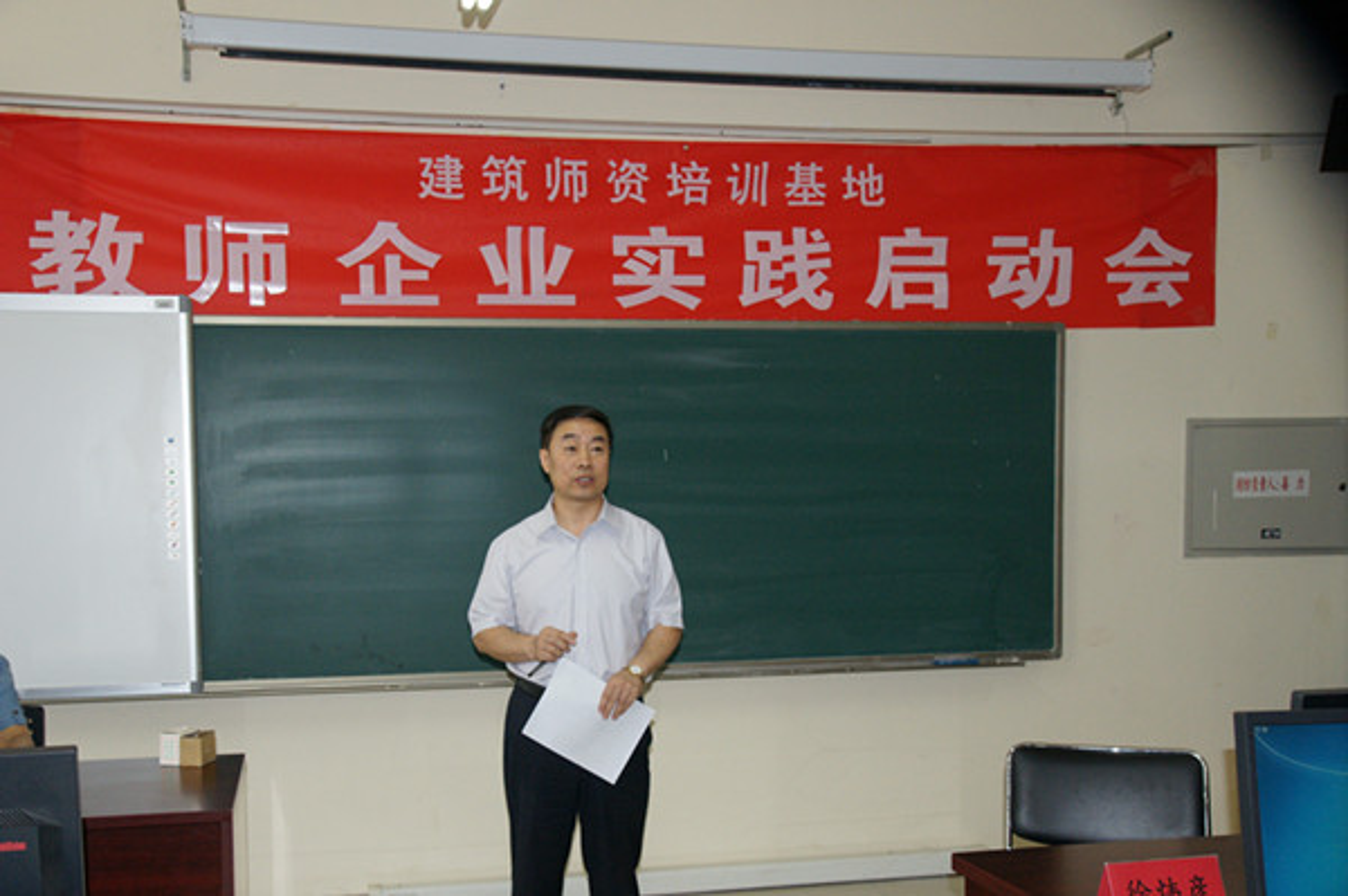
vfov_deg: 34.2
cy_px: 448
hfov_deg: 49.6
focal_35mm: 39
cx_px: 674
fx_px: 1459
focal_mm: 26
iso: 800
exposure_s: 1/60
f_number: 5.6
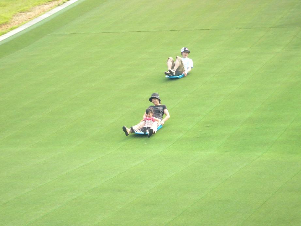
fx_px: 887
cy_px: 113
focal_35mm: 102
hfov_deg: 19.3
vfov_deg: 14.5
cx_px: 150
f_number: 5.6
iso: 100
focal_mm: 16.8
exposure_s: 1/60
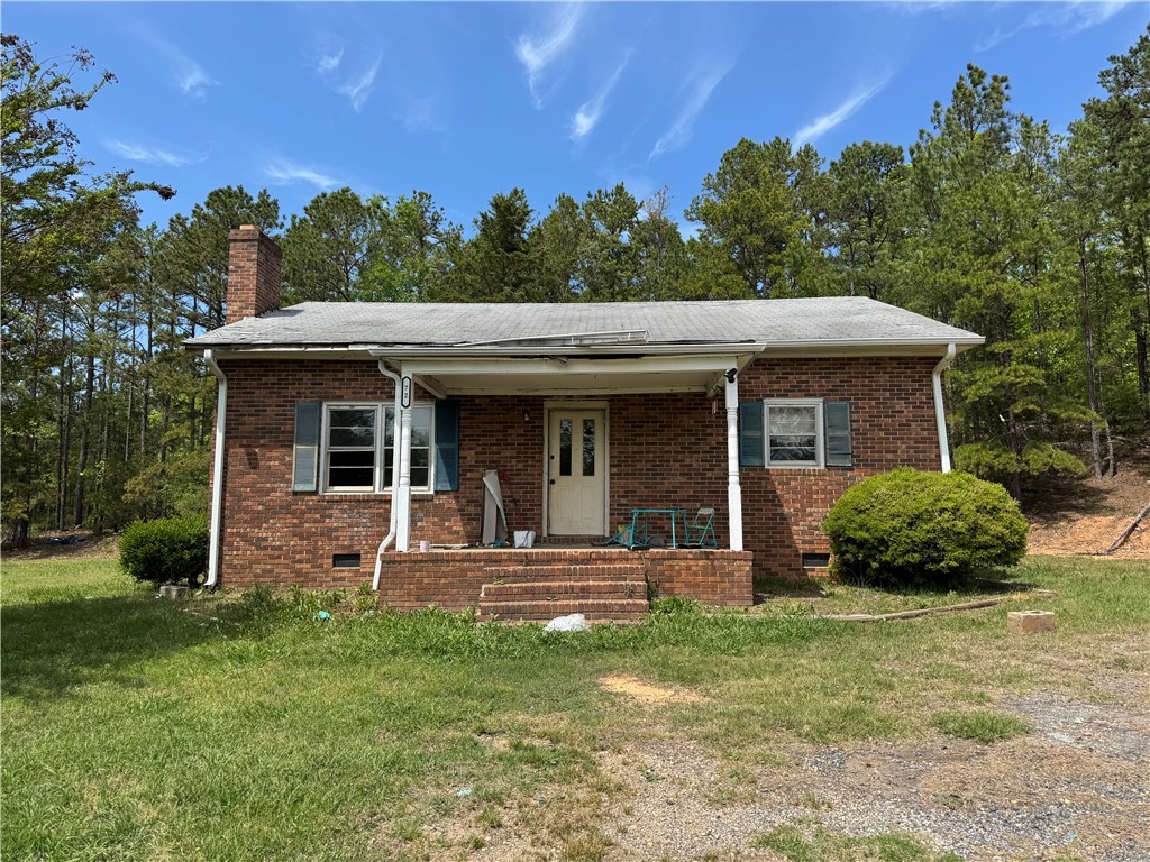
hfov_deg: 71.6
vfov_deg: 56.8
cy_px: 431
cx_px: 575
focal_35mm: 24
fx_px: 797
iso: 80
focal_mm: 6.76
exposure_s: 1/2604
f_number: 1.78
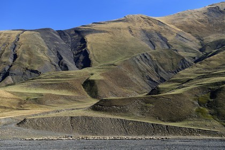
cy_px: 75
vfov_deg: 23.4
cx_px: 112
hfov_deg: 34.5
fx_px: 362
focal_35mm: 58
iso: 400
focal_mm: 58
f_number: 7.1
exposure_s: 1/1250
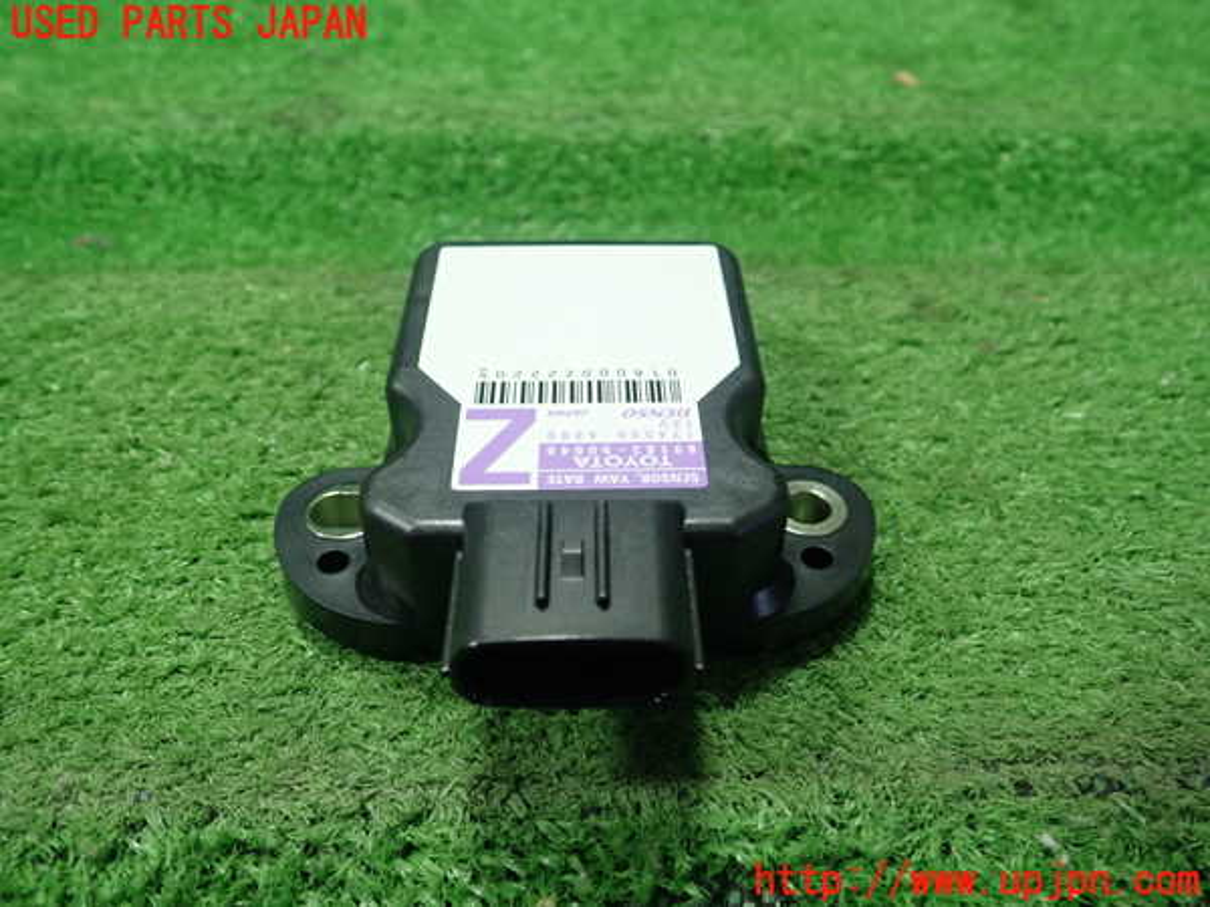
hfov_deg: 60.0
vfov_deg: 46.8
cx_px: 605
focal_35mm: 30
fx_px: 1049
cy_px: 454
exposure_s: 1/125
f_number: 2.3
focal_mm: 5.5
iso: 320
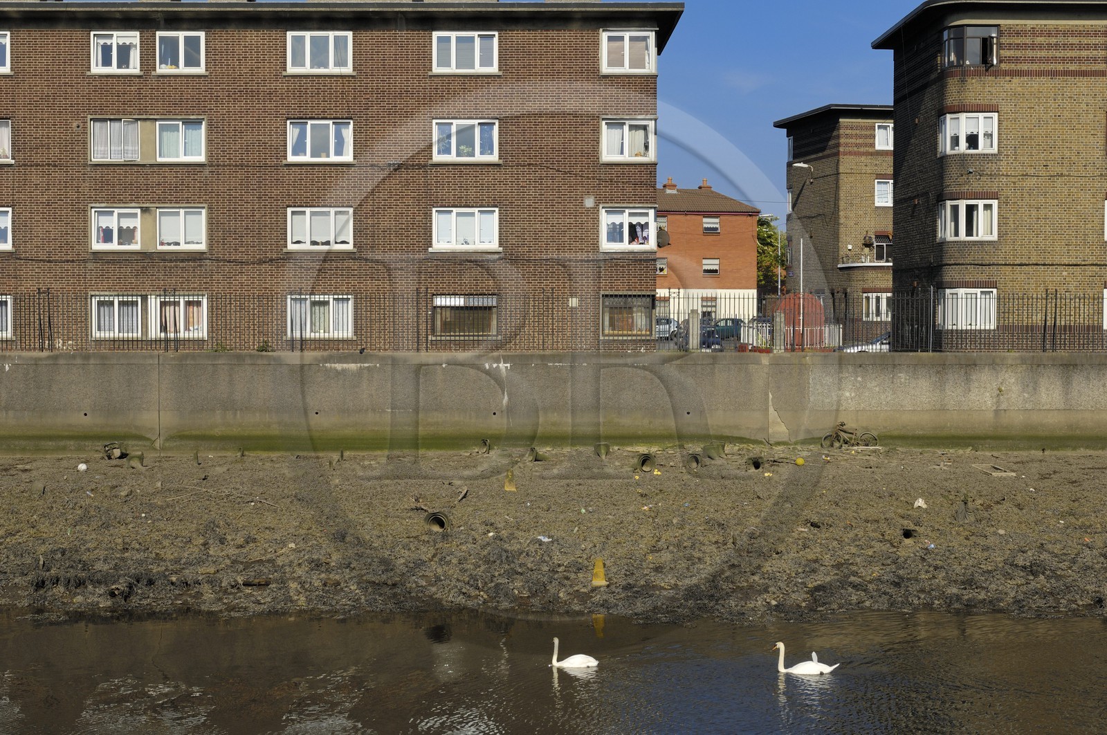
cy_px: 368
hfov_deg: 33.4
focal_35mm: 60
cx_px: 554
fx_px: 1842
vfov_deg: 22.6
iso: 100
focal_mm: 40
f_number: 11
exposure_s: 1/250
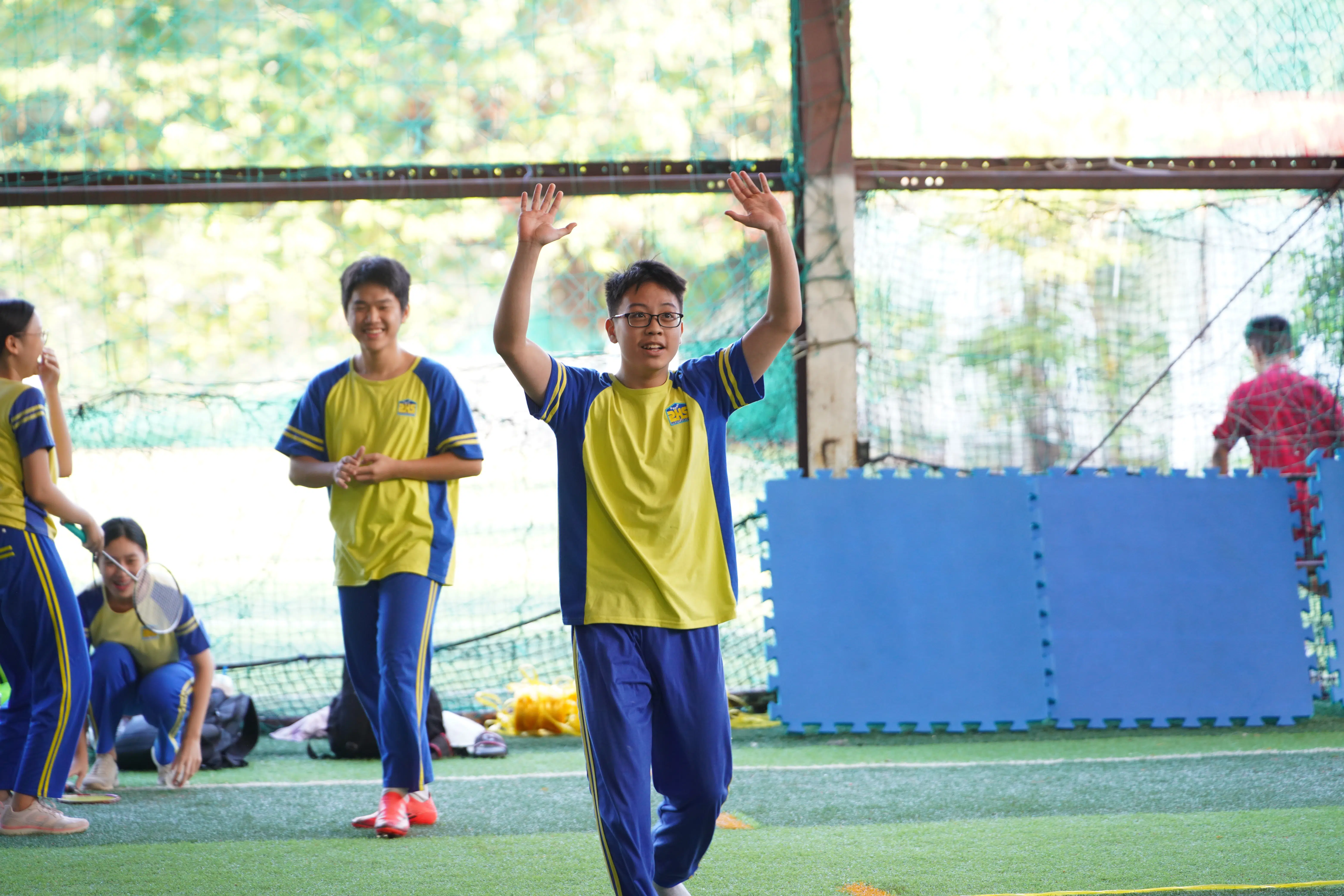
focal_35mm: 150
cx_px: 672
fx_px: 5600
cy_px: 448
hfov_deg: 13.7
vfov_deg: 9.1
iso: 1250
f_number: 4
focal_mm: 150
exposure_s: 1/200
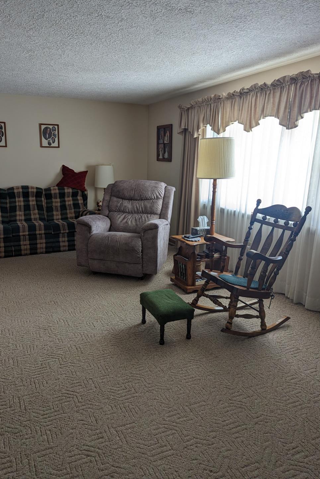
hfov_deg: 49.4
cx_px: 139
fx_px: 347
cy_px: 231
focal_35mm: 26
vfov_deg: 69.4
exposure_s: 1/58.3
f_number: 1.85
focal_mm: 6.81
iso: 72
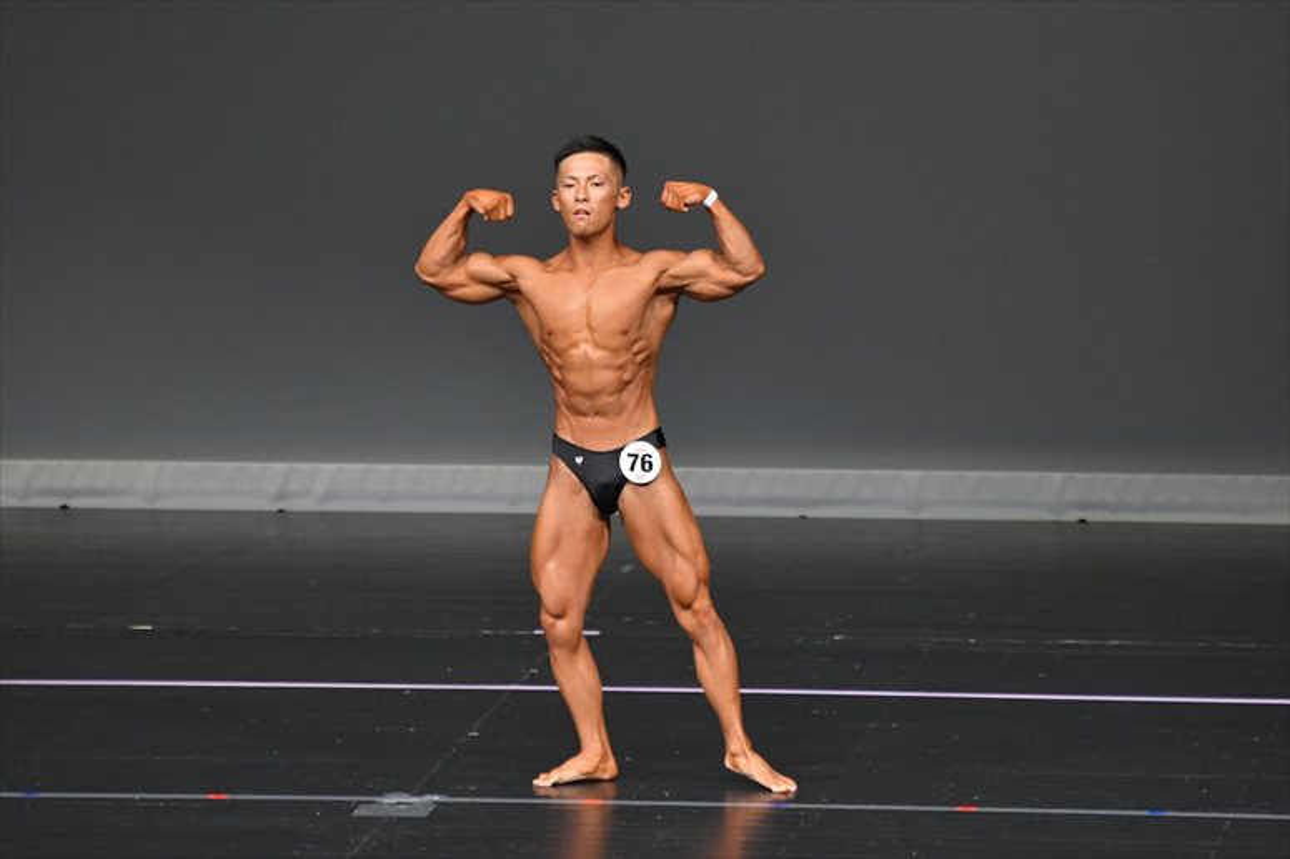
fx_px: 12357
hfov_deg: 6.0
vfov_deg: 4.0
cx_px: 645
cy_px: 430
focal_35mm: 345
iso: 4000
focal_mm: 230
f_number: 5.6
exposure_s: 1/400
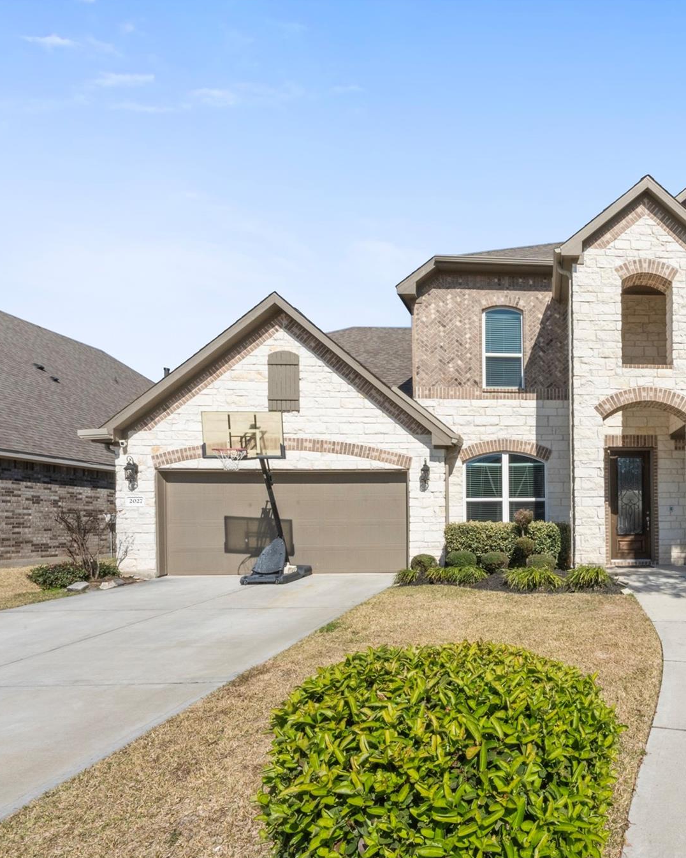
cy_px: 432
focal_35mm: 20
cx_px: 574
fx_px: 508
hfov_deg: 61.0
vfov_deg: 80.4
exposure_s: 1/80
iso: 800
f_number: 9
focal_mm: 14
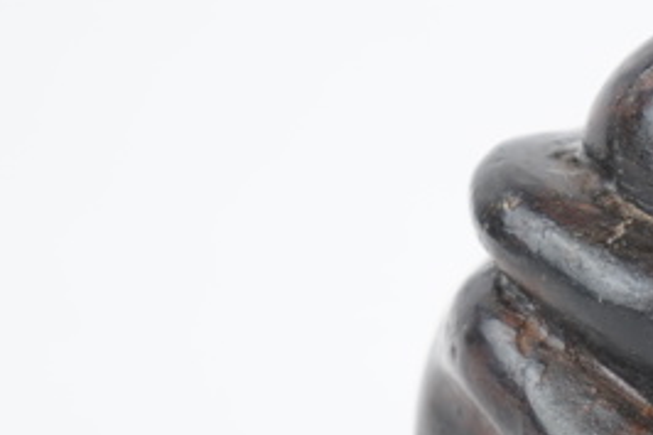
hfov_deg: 8.6
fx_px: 4296
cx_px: 786
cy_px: 509
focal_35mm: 237
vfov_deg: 5.8
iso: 320
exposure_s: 1/80
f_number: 5.6
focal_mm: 70
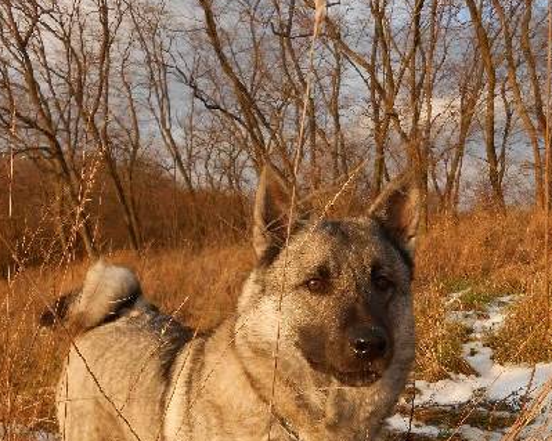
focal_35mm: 35
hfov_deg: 51.5
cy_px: 341
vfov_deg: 40.8
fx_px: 572
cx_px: 279
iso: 80
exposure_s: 1/320
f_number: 3.5
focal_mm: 4.6
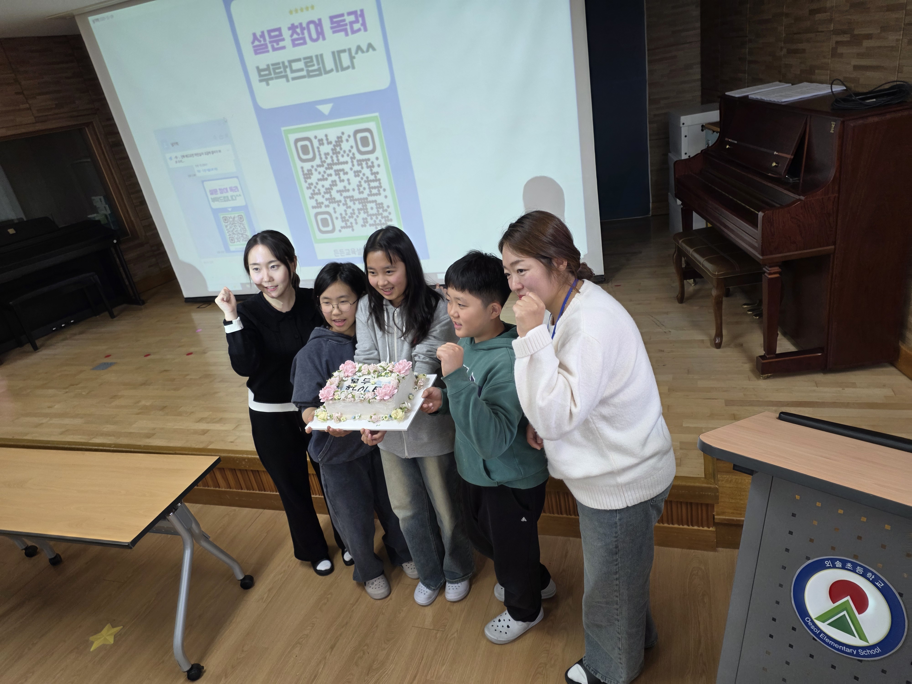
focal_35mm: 23
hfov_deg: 73.9
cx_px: 456
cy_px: 342
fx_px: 606
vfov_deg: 58.9
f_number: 1.7
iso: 160
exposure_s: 1/120
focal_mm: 6.25
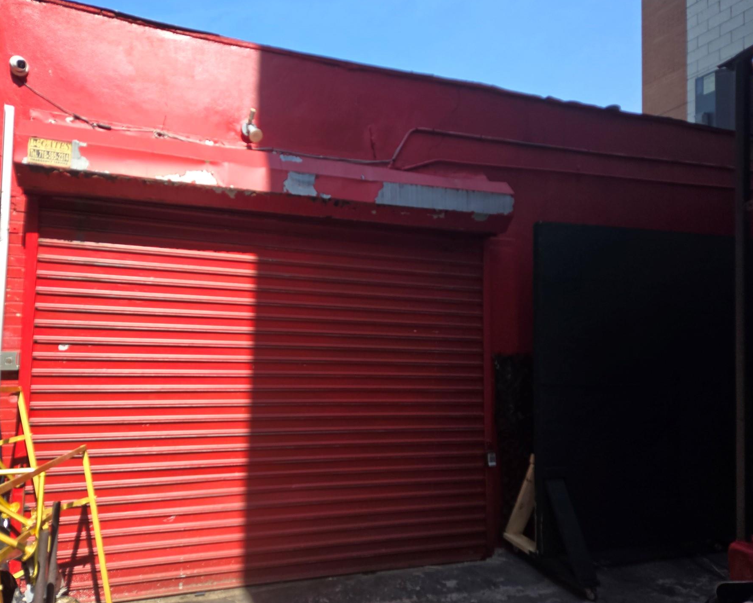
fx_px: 580
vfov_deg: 54.9
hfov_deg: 65.9
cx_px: 347
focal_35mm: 26
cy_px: 295
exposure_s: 1/682
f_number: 1.8
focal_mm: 5.4
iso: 25
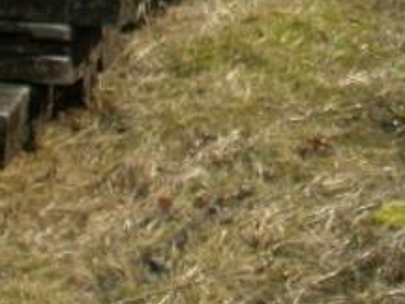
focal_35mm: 141
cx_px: 482
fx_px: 1650
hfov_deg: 13.6
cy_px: -220
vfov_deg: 10.0
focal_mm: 7.85
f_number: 5.3
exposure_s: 1/475
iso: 100
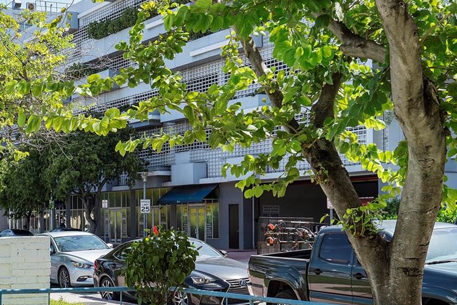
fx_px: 926
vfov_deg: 18.5
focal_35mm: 73
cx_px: 116
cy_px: 239
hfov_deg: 27.3
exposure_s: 1/160
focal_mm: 35
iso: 80
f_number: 7.1
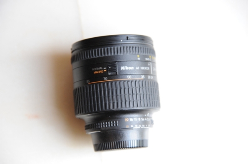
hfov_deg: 17.1
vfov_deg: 11.4
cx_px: 124
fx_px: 826
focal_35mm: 120
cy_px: 82
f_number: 5.6
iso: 1600
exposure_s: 1/125
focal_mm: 120
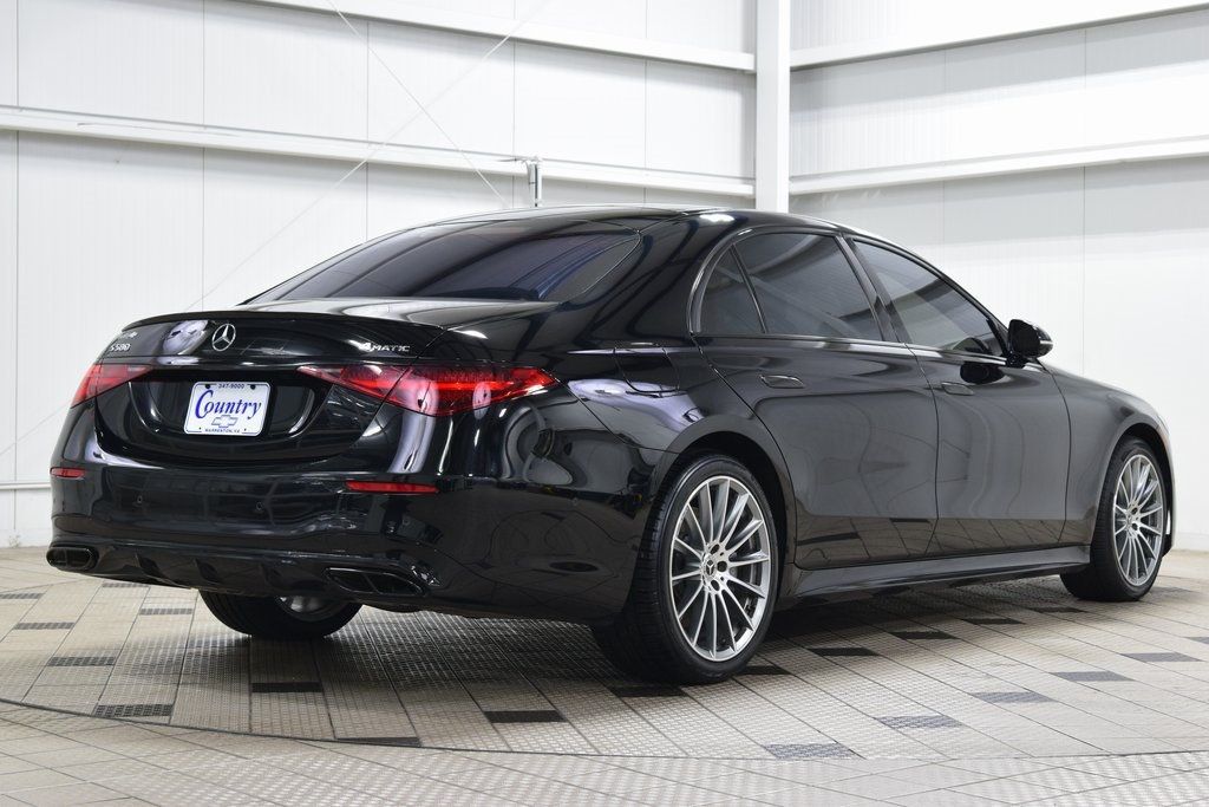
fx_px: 2116
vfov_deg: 21.6
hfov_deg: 31.9
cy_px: 404
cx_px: 604
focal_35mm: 63
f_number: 6.3
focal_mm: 42
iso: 720
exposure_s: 1/15
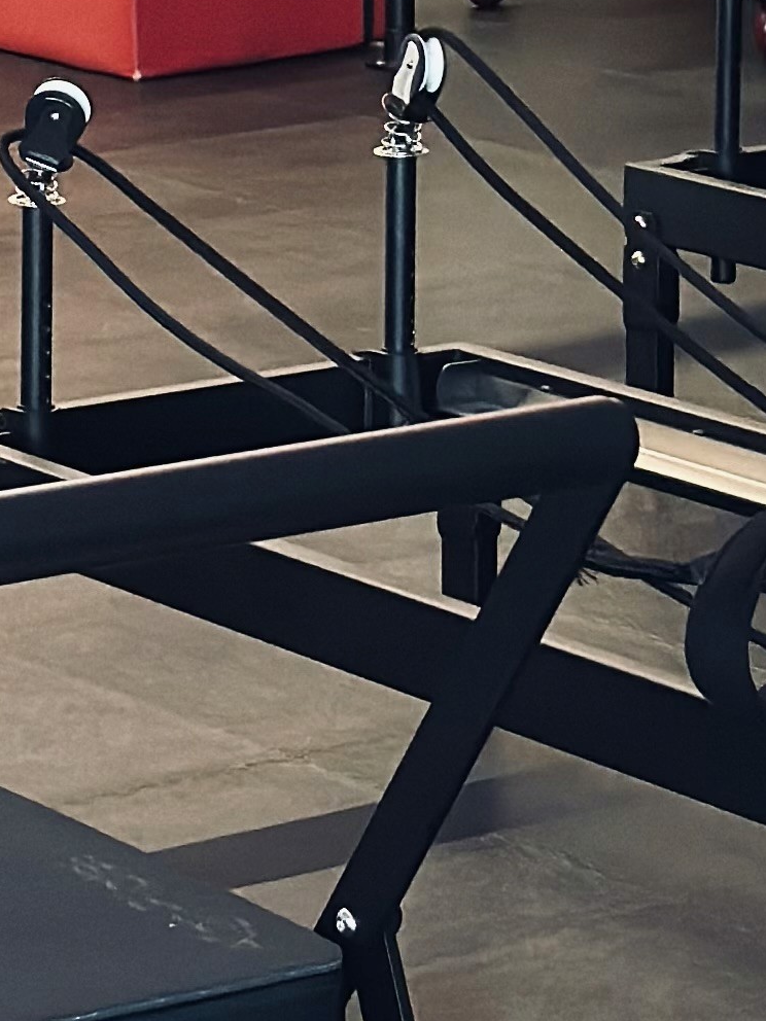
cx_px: -224
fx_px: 5753
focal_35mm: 195
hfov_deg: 7.5
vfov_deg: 10.1
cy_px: 1
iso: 400
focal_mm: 6.86
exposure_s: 1/50
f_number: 1.78
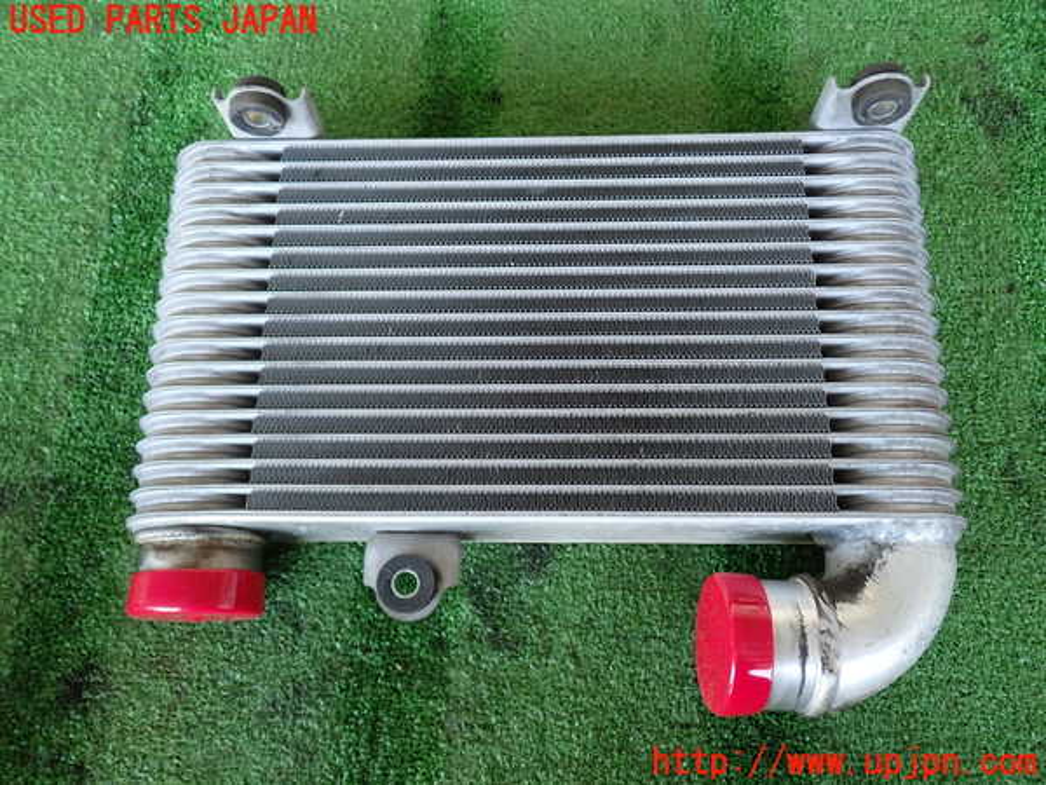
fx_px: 907
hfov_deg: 60.0
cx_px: 523
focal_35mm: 30
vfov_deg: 46.8
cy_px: 392
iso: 200
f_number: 2.3
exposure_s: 1/40
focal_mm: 5.4
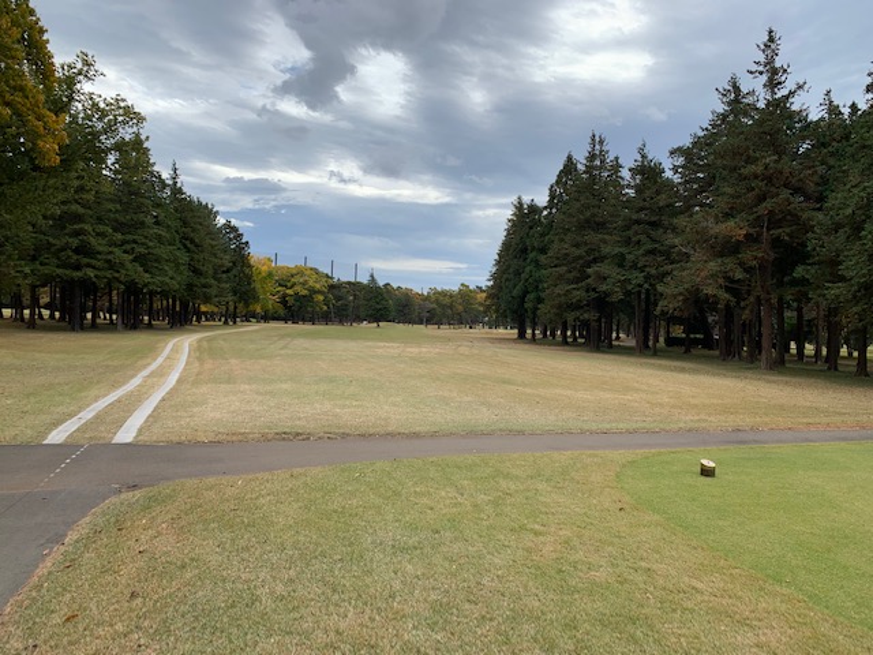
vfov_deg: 53.1
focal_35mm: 26
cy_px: 328
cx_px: 436
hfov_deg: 67.3
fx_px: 656
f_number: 1.8
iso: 25
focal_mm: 4.25
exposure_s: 1/1205
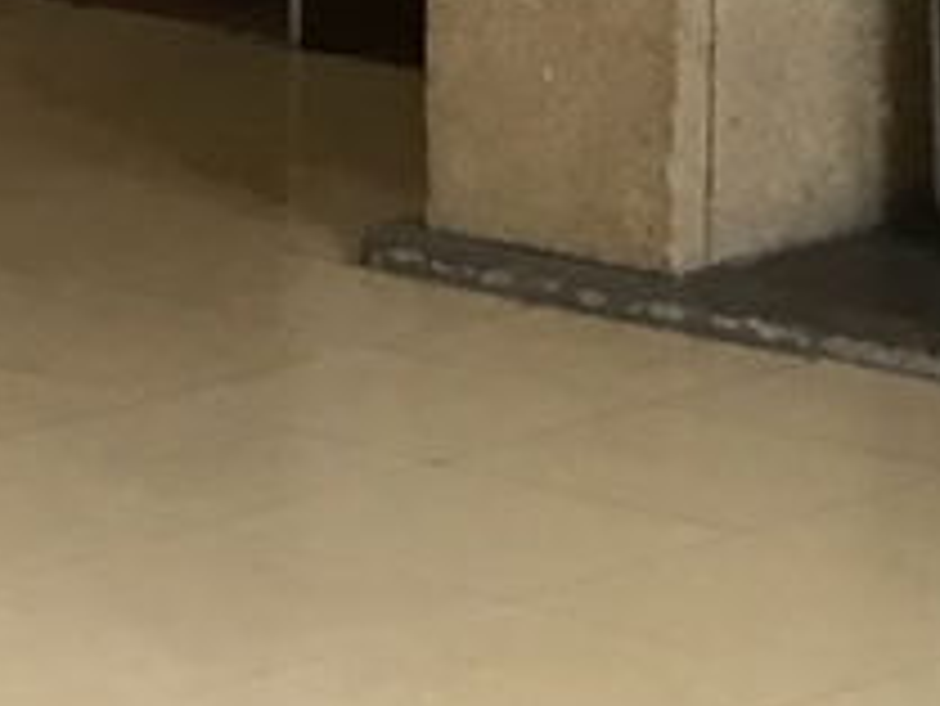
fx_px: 6439
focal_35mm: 237
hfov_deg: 7.7
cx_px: -1331
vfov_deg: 6.2
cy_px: -243
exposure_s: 1/33
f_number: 2.4
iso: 32
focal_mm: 3.3
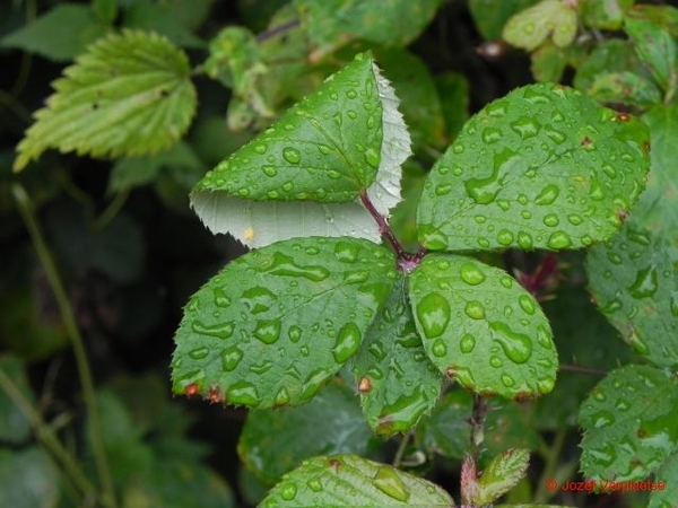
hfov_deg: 23.0
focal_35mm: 85
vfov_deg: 17.4
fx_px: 1665
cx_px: 339
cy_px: 254
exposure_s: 1/136
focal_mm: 15.1
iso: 160
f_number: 4
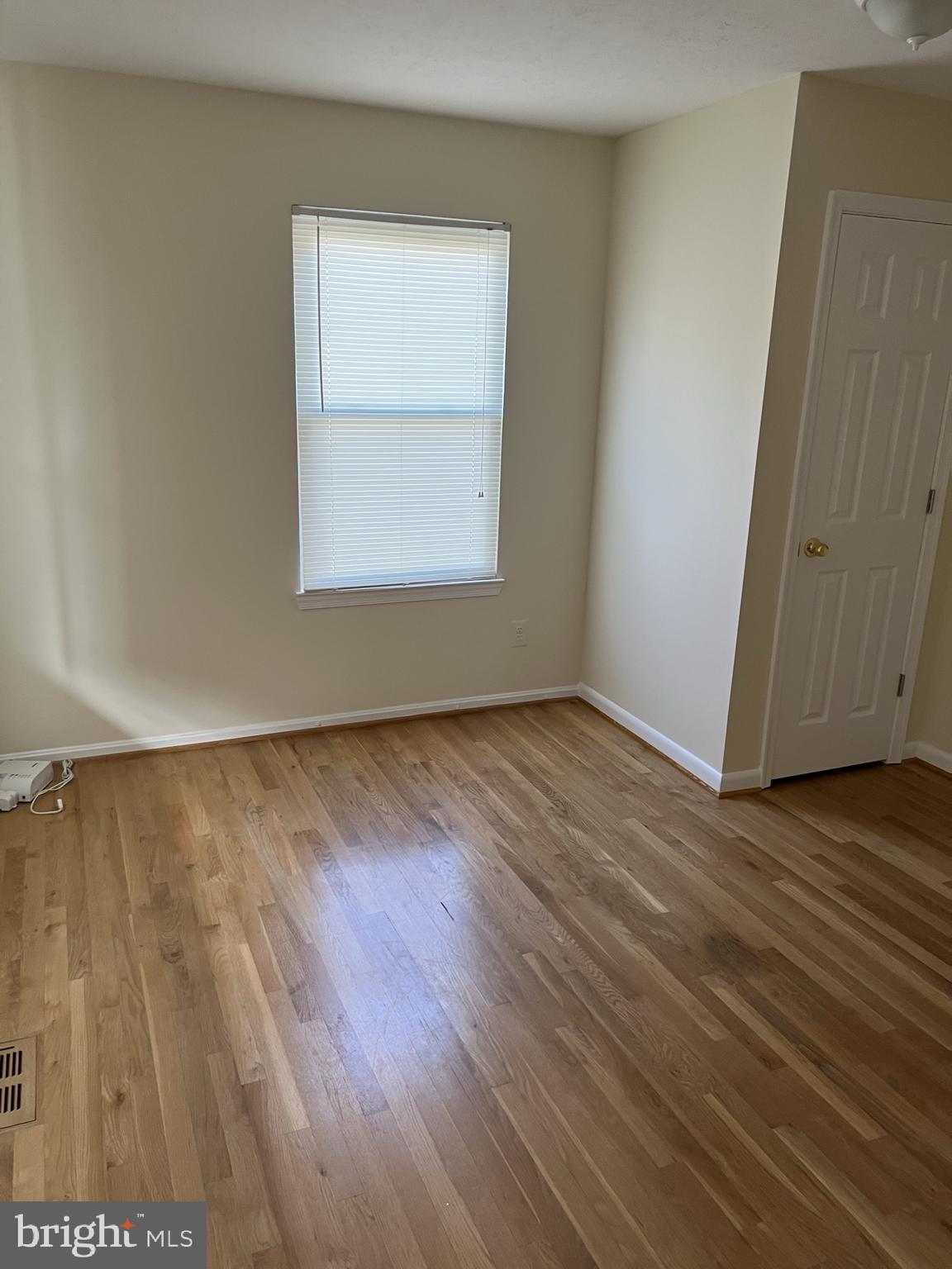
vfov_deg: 67.3
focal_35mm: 26
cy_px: 634
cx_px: 476
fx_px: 953
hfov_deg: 53.1
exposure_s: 1/79
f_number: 1.5
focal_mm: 5.7
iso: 125
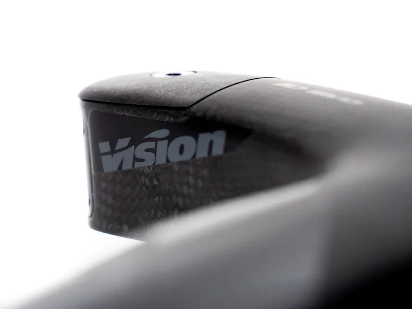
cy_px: 154
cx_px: 206
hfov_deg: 16.4
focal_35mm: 120
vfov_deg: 12.3
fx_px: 1428
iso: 800
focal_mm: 60
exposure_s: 1/200
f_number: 4
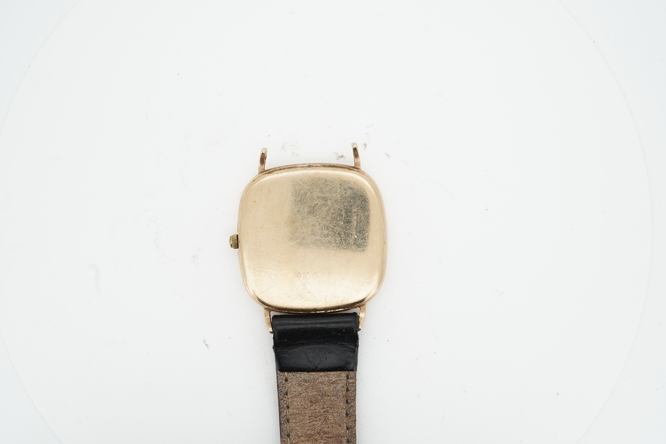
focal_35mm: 45
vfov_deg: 29.9
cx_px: 333
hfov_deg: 43.6
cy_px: 222
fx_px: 832
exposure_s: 1/125
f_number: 22
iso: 250
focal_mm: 30
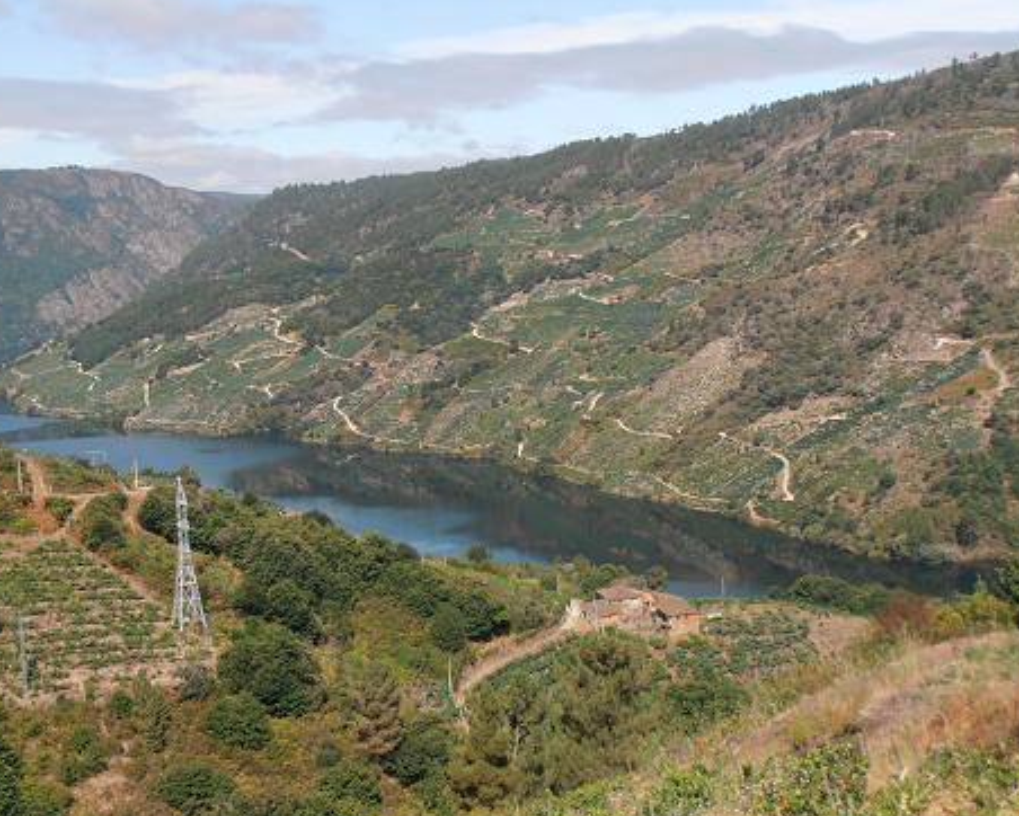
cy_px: 426
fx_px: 1961
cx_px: 453
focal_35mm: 65
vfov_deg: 23.5
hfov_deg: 29.1
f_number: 4.5
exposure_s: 1/800
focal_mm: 10.04
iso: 80
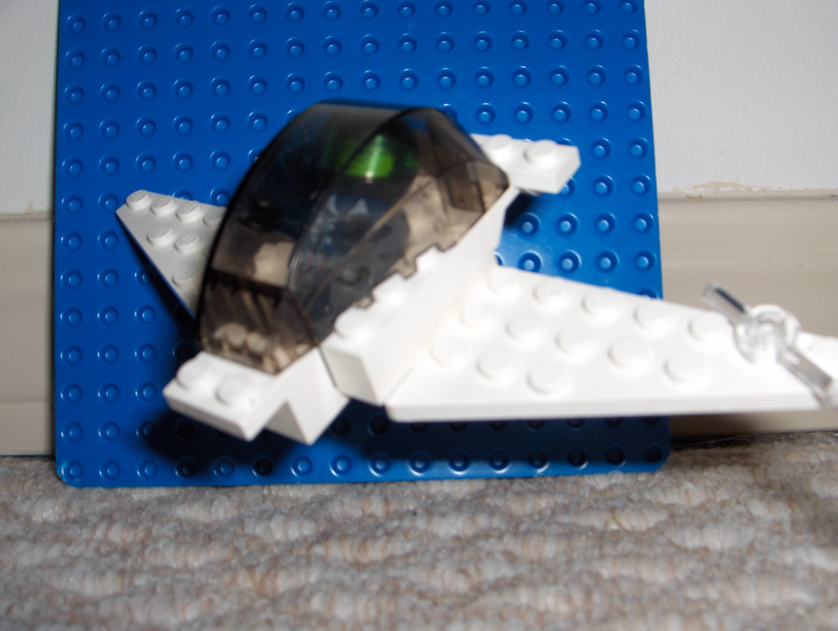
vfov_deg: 36.9
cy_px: 316
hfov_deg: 47.8
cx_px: 419
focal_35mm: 39
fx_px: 945
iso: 100
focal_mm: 8
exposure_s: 1/60
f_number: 4.8
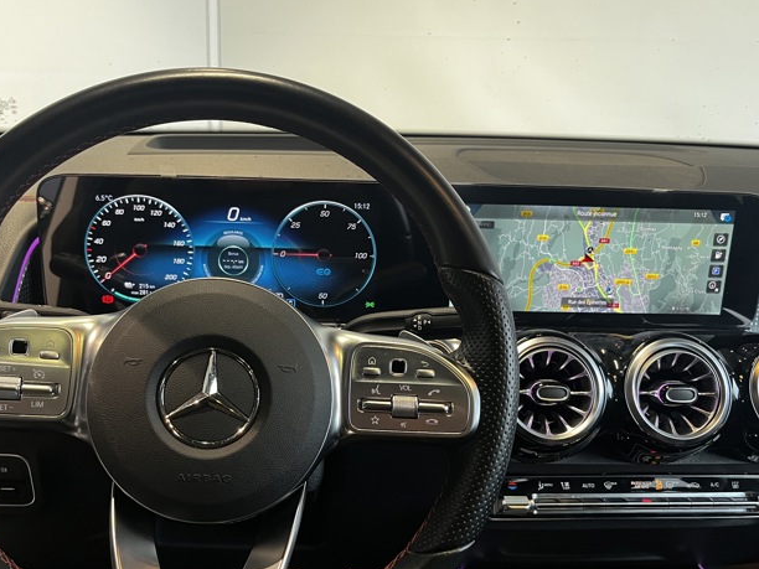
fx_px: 745
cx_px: 342
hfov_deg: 53.9
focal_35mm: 34
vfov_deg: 41.5
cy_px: 348
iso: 320
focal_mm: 5.1
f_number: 1.6
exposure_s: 1/60
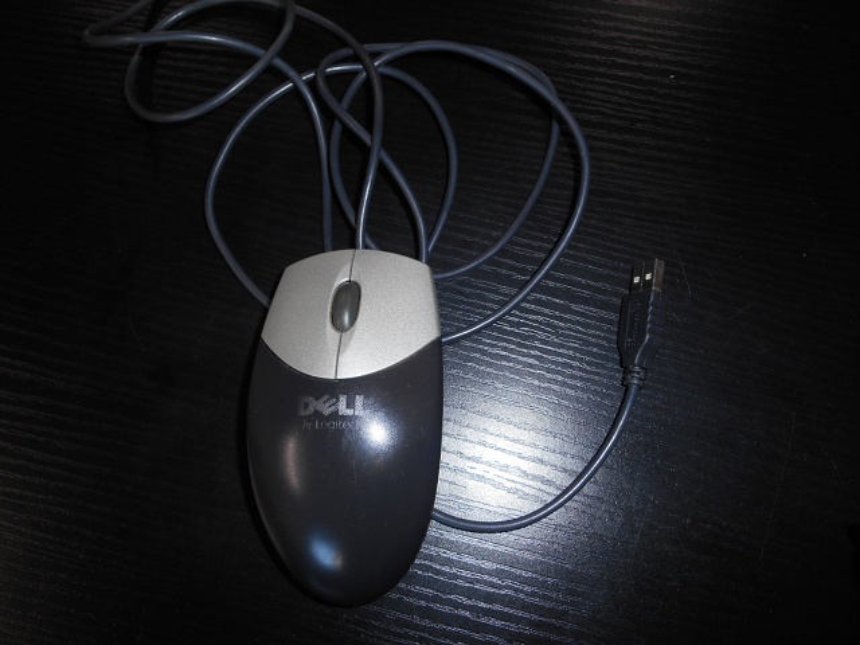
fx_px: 646
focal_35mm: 26
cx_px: 430
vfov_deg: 53.1
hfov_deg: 67.3
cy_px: 322
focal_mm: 4.7
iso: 80
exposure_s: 1/25
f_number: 3.4
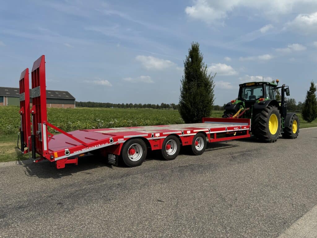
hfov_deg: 71.6
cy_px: 119
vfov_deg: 56.8
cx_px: 158
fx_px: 220
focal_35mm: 24
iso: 80
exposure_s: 1/5348
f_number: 1.78
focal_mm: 6.76
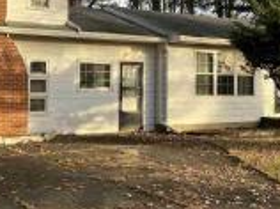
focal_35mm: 66
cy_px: 53
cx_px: 129
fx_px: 533
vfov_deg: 22.0
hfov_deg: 29.4
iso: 50
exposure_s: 1/718
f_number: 1.5
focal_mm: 5.7
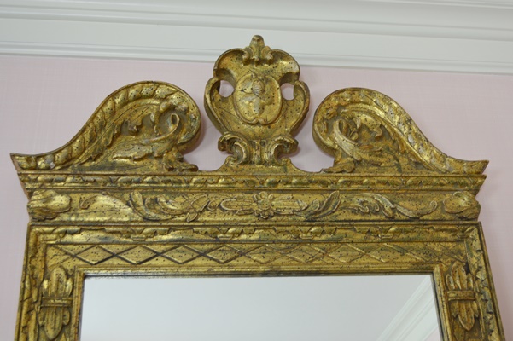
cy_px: 170
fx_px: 641
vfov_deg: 29.8
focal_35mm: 45
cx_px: 256
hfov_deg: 43.6
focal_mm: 30
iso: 640
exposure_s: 1/60
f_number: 4.5
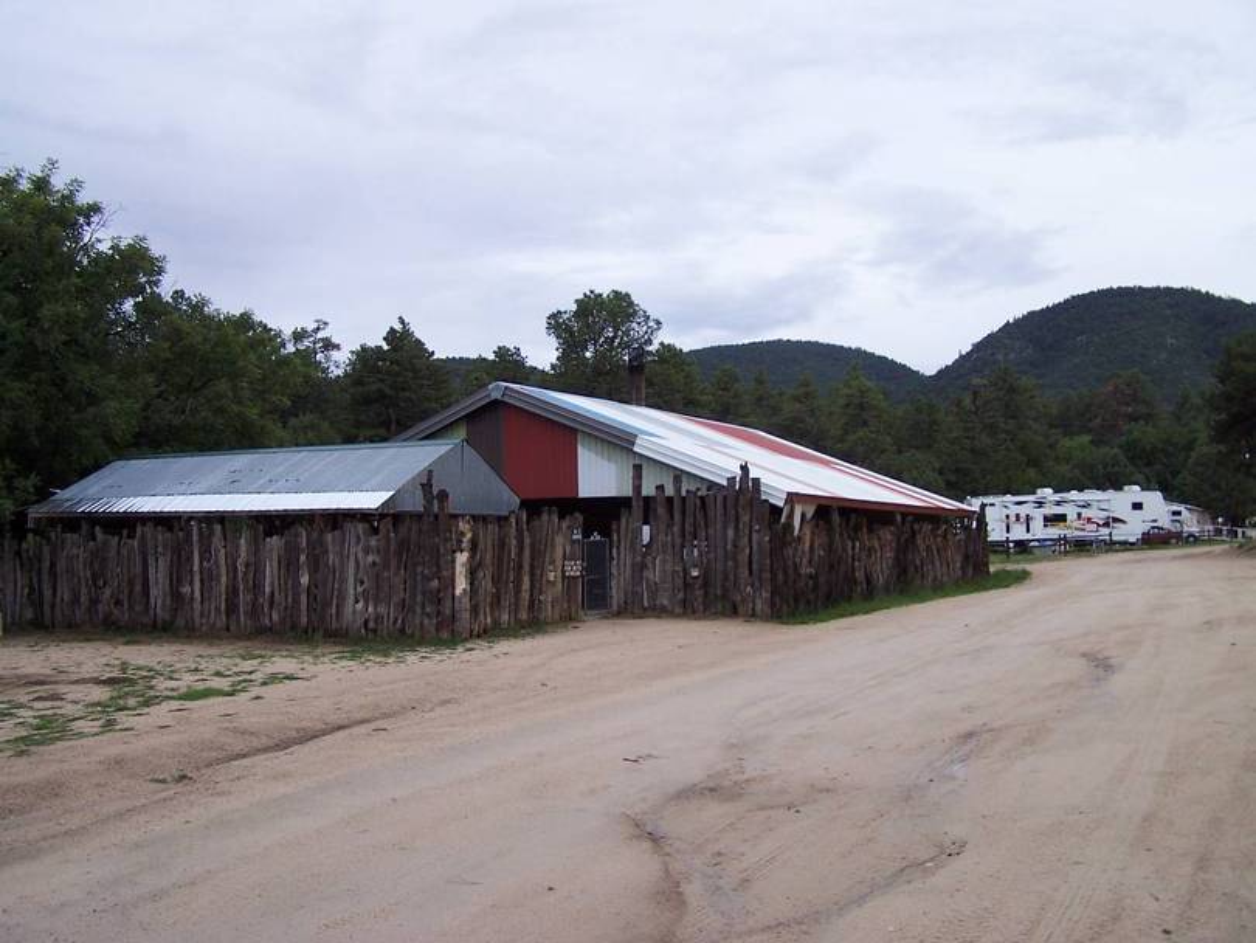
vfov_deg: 37.7
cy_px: 472
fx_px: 1379
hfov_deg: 49.0
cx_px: 628
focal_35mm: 38
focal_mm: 6.3
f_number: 2.8
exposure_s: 1/180
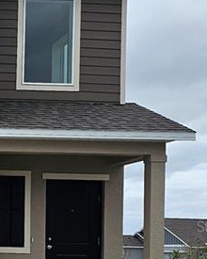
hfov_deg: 14.0
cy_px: 226
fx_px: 750
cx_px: -160
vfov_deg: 19.3
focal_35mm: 98
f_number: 1.7
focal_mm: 6.3
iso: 16
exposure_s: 1/2000
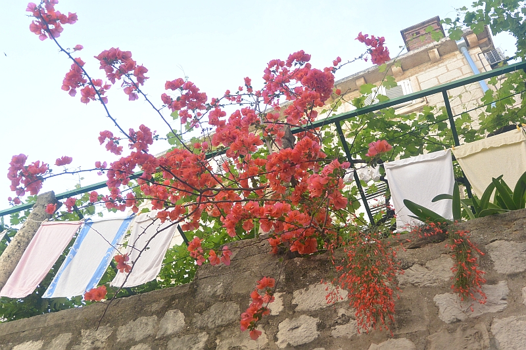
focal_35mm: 42
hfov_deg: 46.4
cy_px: 175
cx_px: 263
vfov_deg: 31.9
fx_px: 614
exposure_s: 1/400
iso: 160
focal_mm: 15.7
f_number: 4.2
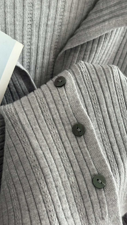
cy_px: 108
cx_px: 81
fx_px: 329
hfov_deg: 21.8
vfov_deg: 37.8
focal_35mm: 55
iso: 250
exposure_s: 1/60
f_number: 1.78
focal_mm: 6.76
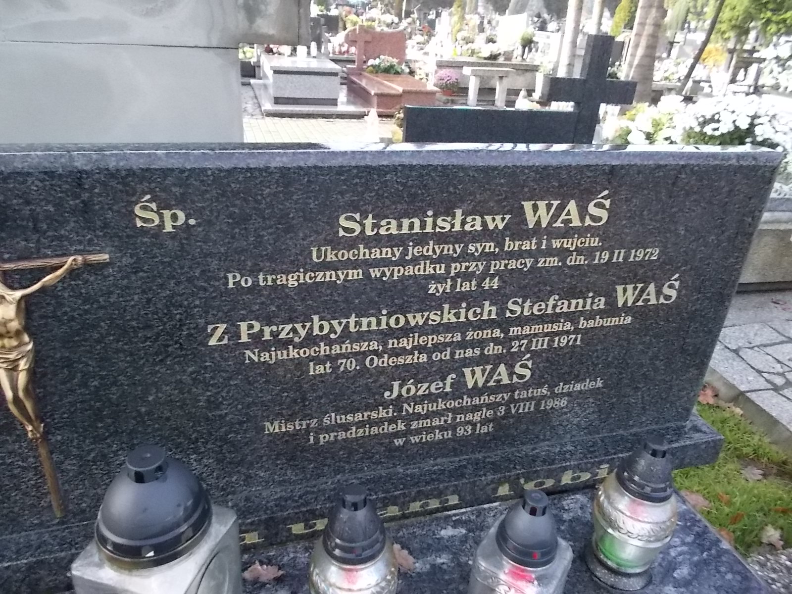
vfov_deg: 53.1
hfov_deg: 67.3
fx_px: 595
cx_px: 396
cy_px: 297
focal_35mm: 26
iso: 400
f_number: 3.2
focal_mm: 4.6
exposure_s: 1/320
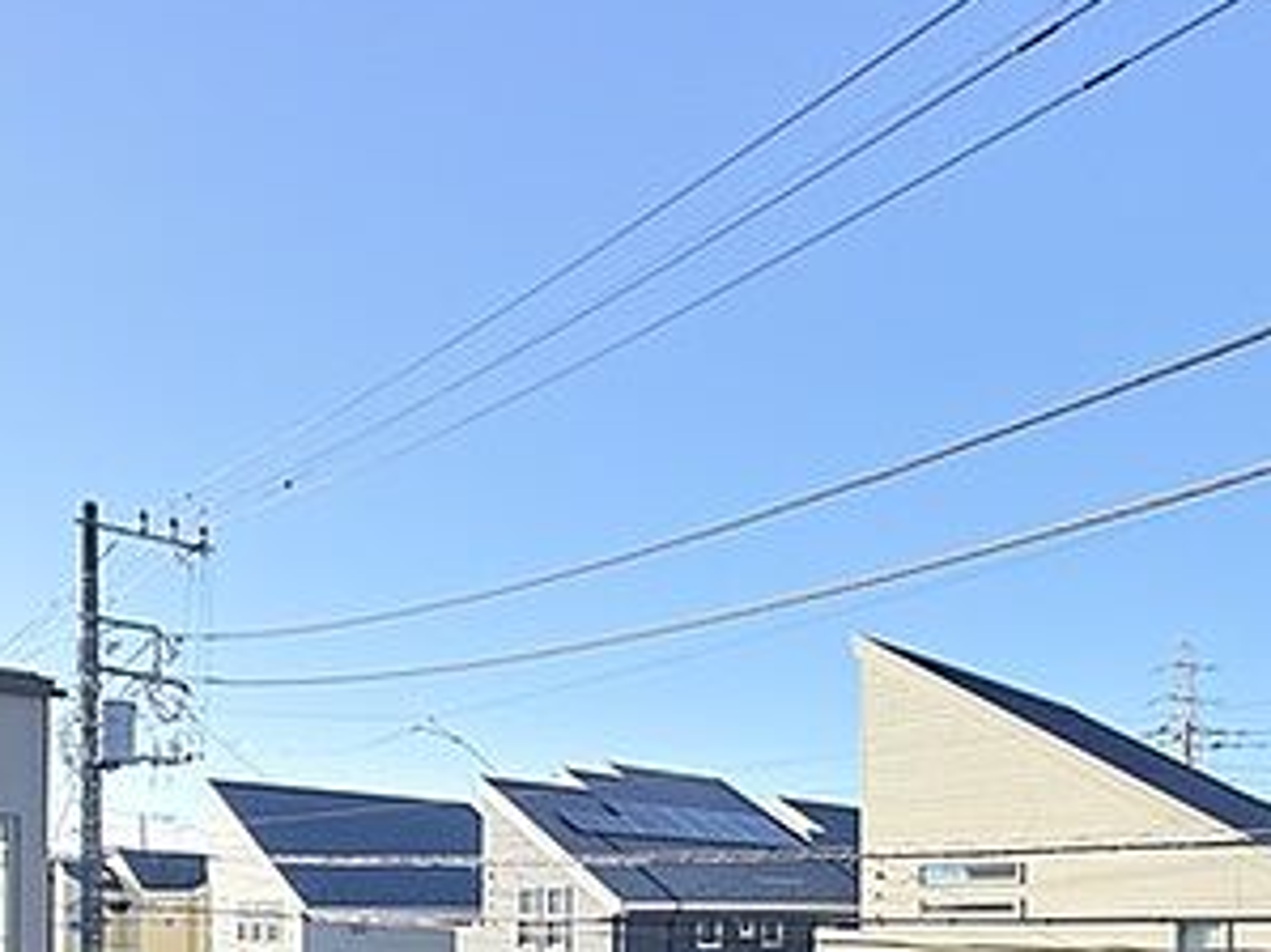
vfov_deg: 43.0
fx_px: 1064
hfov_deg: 61.1
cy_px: 899
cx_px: 765
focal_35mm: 29
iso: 64
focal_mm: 2.22
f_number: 2.2
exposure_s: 1/605
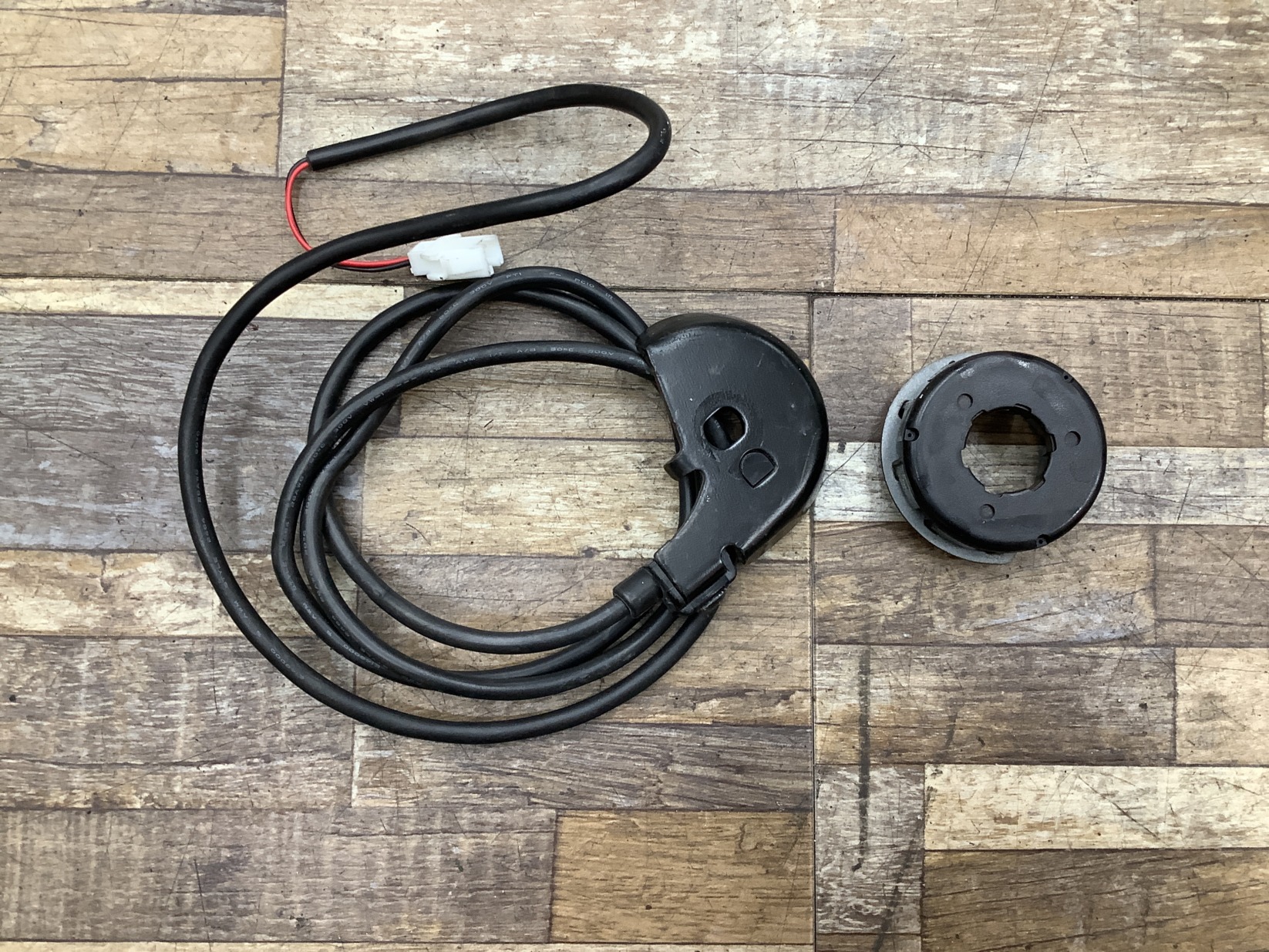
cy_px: 476
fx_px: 1137
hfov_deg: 58.3
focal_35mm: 31
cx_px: 634
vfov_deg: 45.5
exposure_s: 1/50
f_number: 2.4
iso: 125
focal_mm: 3.3
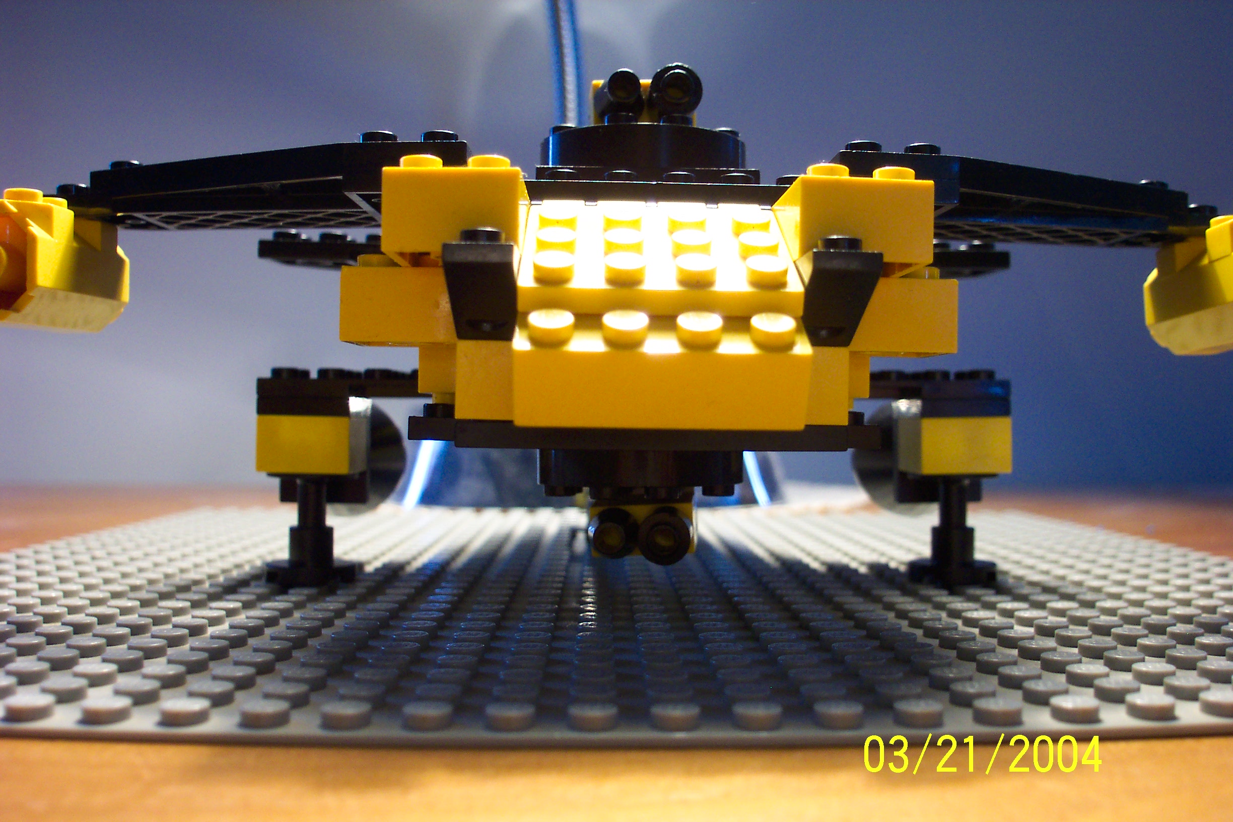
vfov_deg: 37.9
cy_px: 411
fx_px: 1199
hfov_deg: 54.4
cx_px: 616
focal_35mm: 35
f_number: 2.8
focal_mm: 7.5
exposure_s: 1/30
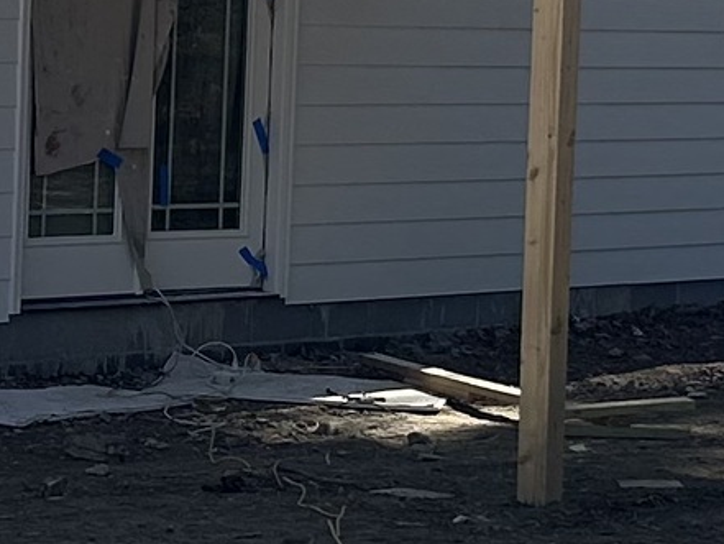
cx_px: 20
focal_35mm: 181
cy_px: 176
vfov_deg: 8.2
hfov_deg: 10.8
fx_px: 3787
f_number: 1.5
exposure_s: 1/2208
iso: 50
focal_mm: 5.7
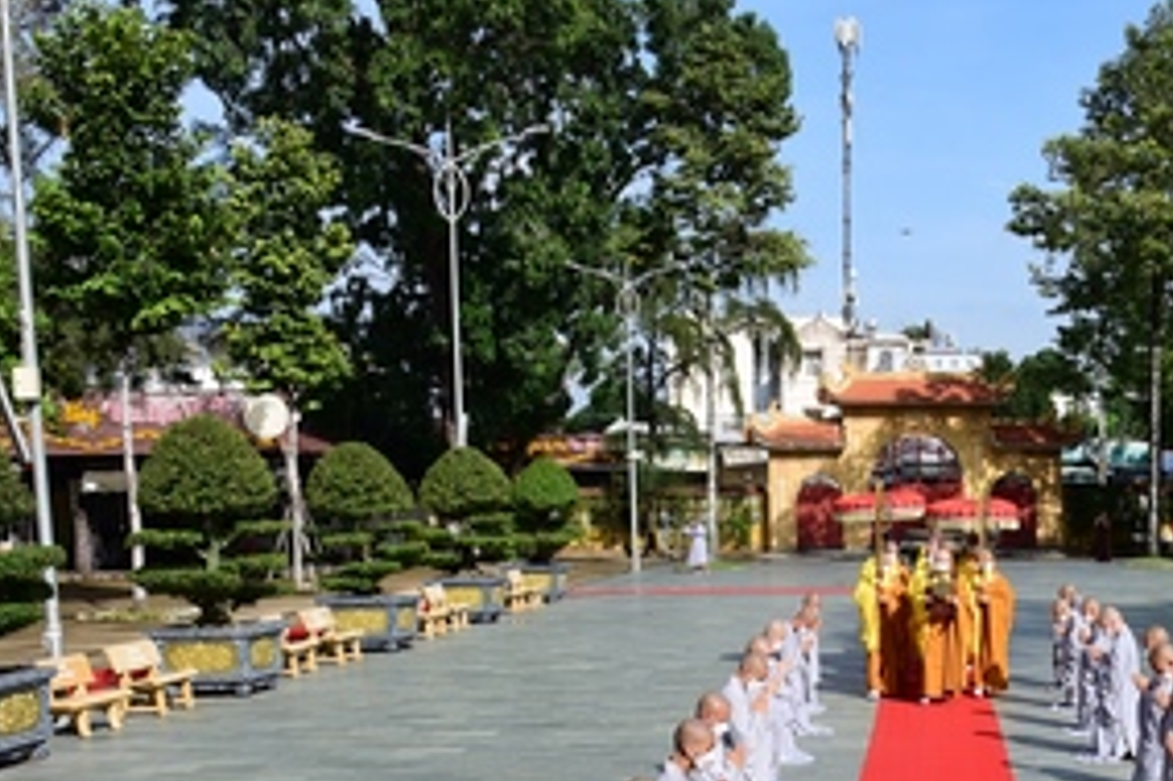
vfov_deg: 23.0
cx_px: 938
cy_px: 872
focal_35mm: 55
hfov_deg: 35.1
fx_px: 1791
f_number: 9
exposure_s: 1/160
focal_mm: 24
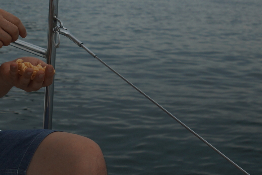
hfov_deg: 25.1
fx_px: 553
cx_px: -11
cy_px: 0
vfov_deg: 17.5
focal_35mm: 76
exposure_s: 1/1600
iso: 100
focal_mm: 16
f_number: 3.5
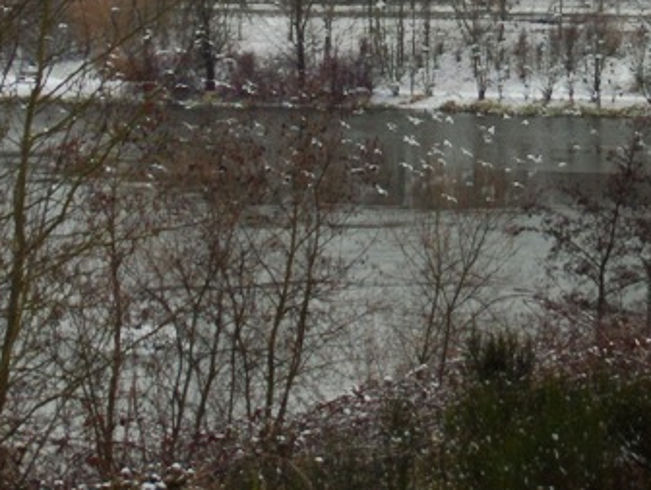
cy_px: -29
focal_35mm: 199
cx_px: 577
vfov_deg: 7.4
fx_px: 3748
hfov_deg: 9.9
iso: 100
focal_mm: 17.5
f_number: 3.9
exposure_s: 1/424
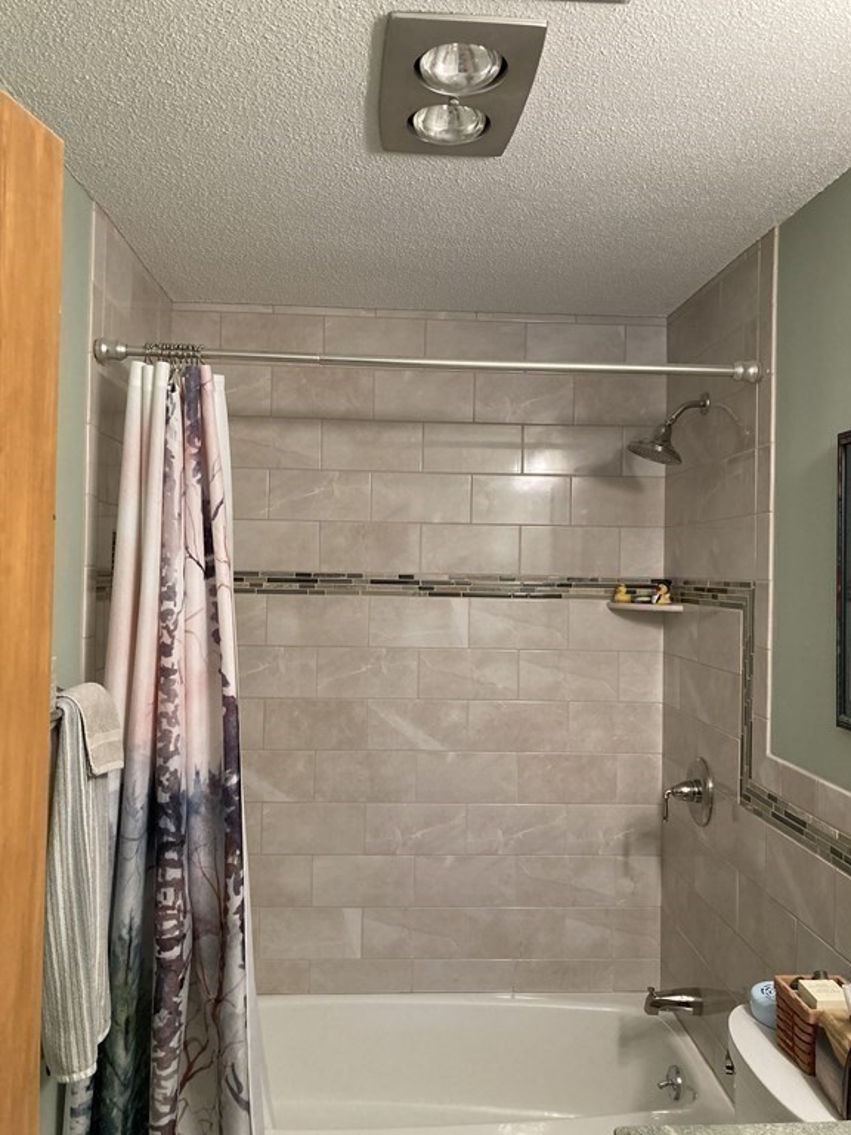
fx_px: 918
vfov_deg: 63.4
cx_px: 426
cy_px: 568
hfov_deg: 49.7
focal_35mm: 28
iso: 160
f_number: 1.8
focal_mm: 3.99
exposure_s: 1/60
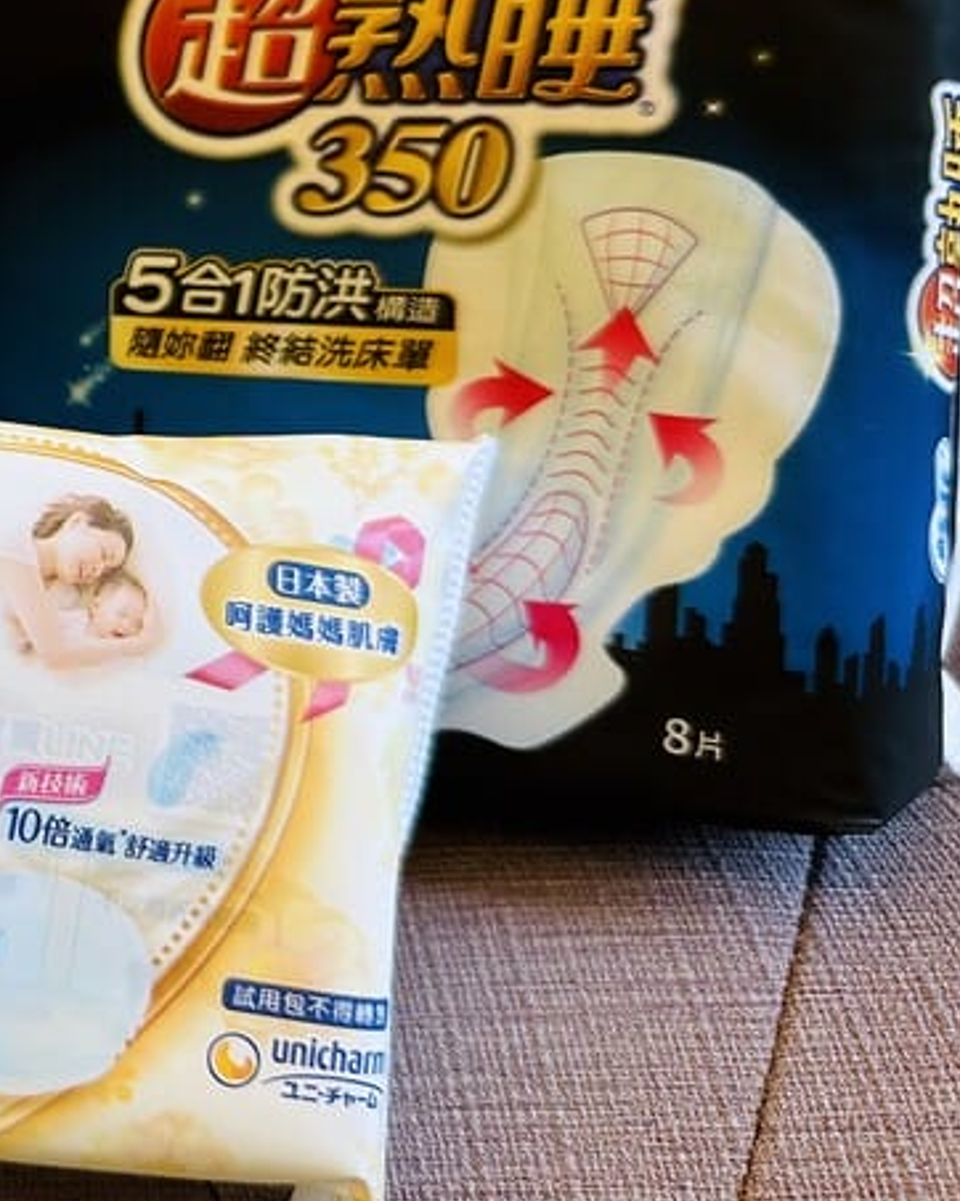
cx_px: -302
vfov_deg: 34.5
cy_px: 268
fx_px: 1884
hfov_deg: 24.7
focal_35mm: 53
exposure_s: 1/120
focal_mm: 6.86
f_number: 1.78
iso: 100
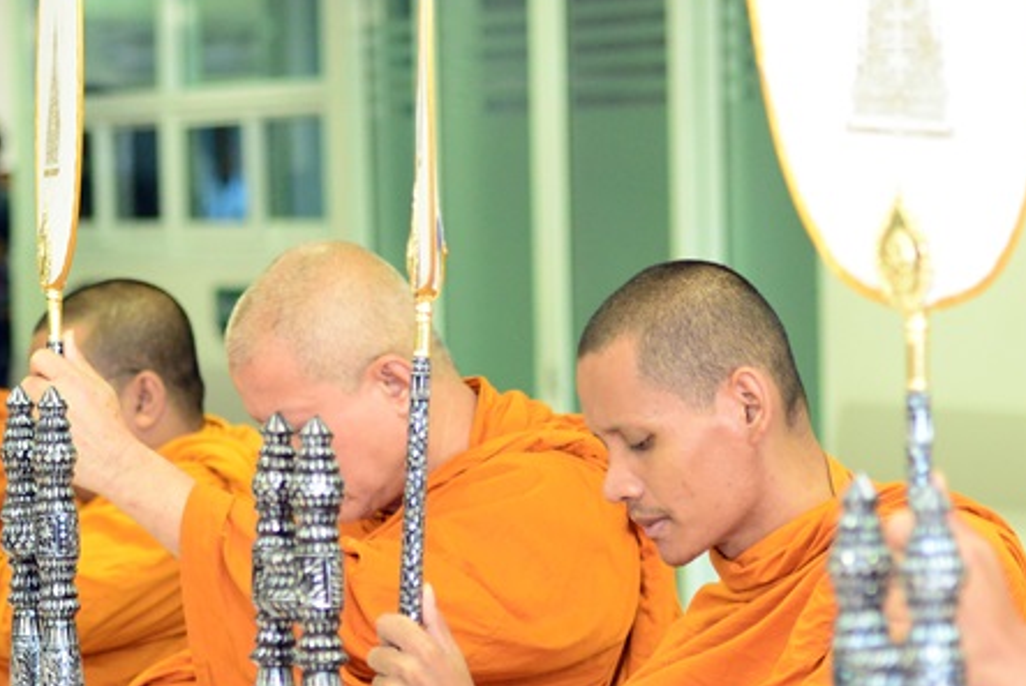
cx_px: 451
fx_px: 5392
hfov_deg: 10.9
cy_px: 489
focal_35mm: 189
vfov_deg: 7.3
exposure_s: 1/160
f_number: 2.8
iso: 2500
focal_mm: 70
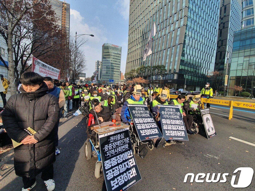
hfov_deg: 106.2
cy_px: 96
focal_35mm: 13
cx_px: 128
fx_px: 96
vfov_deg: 89.9
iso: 50
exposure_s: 1/483
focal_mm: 1.8
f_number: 2.2
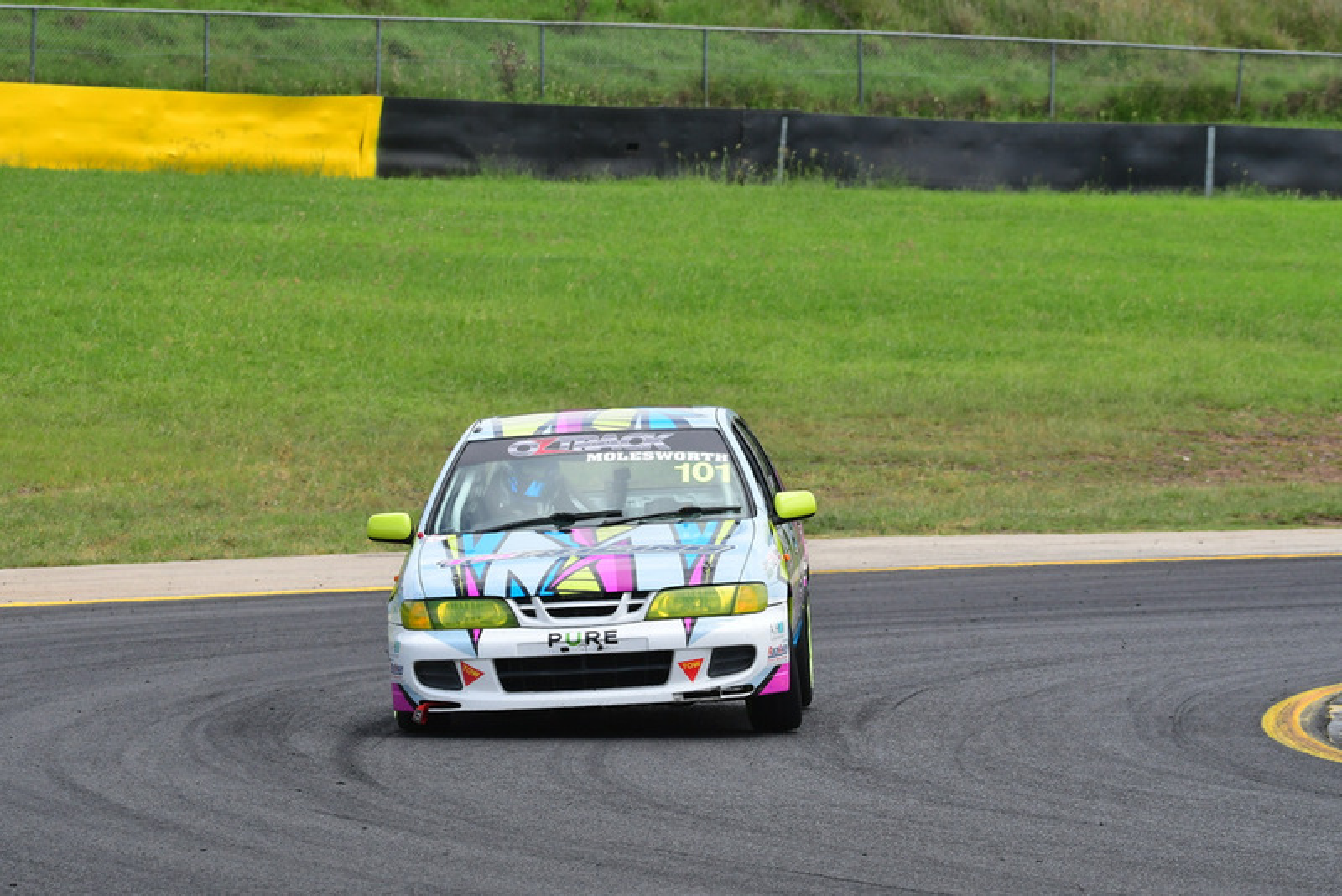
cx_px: 671
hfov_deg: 5.7
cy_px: 448
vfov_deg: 3.8
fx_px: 13424
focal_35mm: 360
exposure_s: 1/640
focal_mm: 240
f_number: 11
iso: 640
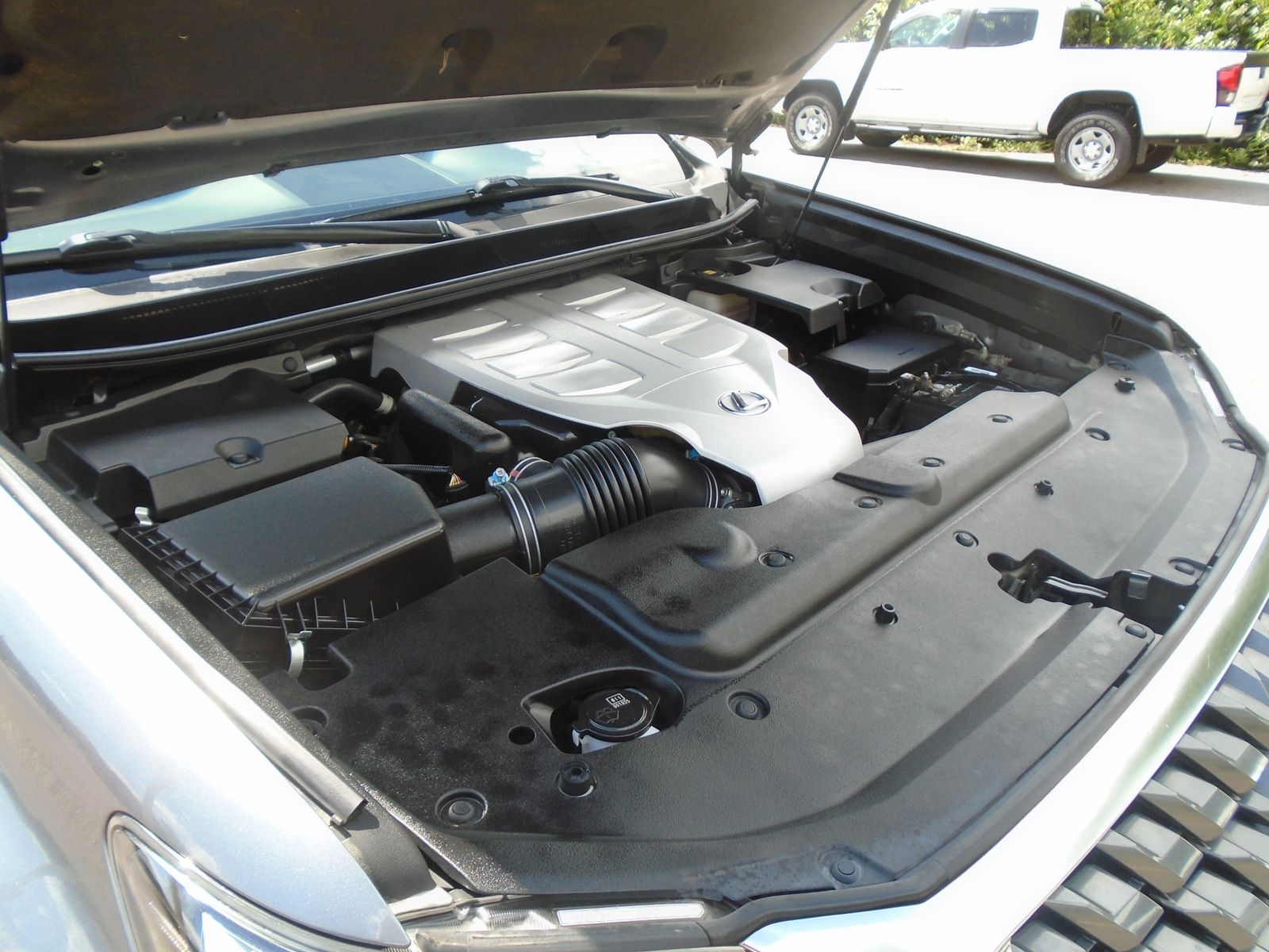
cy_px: 476
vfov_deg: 53.1
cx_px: 634
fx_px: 953
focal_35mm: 26
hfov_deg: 67.3
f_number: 3.2
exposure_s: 1/200
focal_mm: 4.6
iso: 100
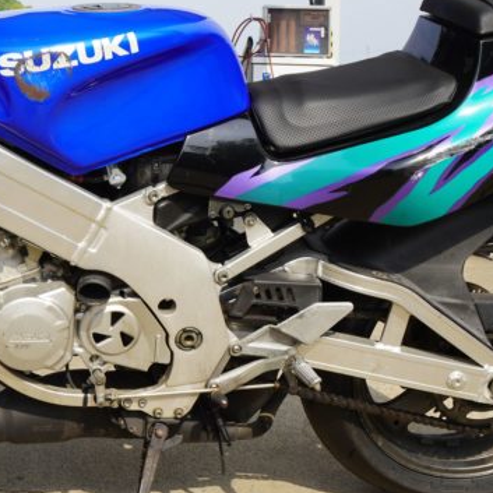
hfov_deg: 25.5
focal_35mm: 65
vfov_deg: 26.4
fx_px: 1047
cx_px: 34
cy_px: 179
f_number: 9
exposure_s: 1/125
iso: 100
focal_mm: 18
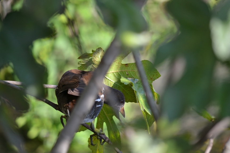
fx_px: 2875
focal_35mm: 450
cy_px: 76
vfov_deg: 3.1
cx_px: 115
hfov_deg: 4.6
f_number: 5.6
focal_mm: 300
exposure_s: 1/400
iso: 400
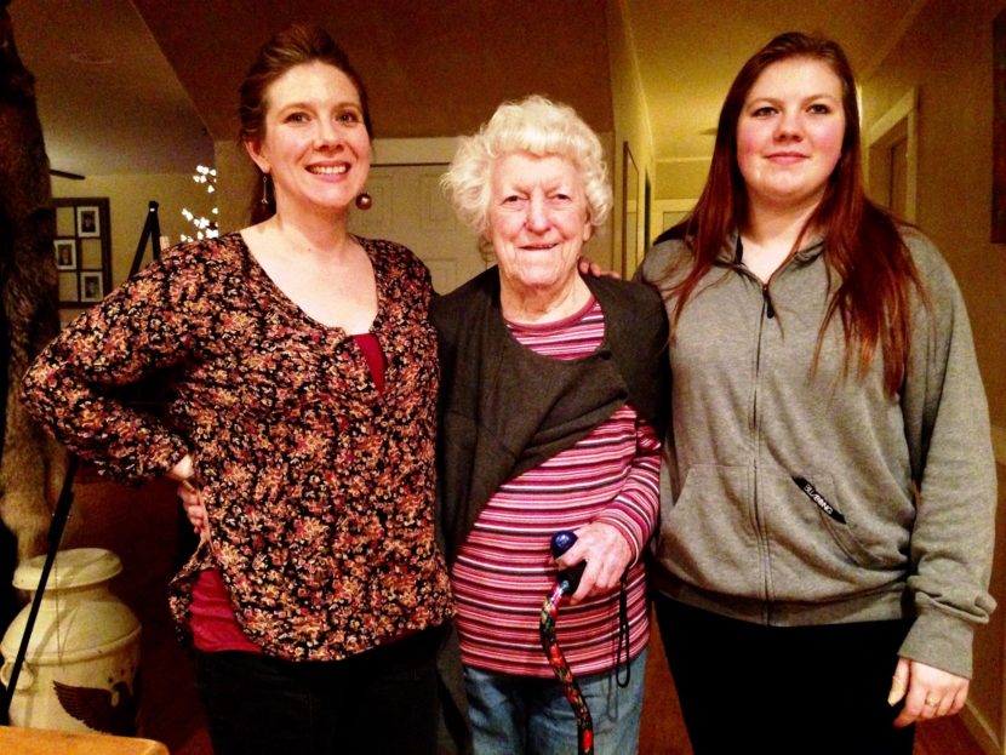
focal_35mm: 33
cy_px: 378
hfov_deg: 55.3
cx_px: 503
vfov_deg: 43.0
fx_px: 959
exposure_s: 1/15
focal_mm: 4.12
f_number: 2.4
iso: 800
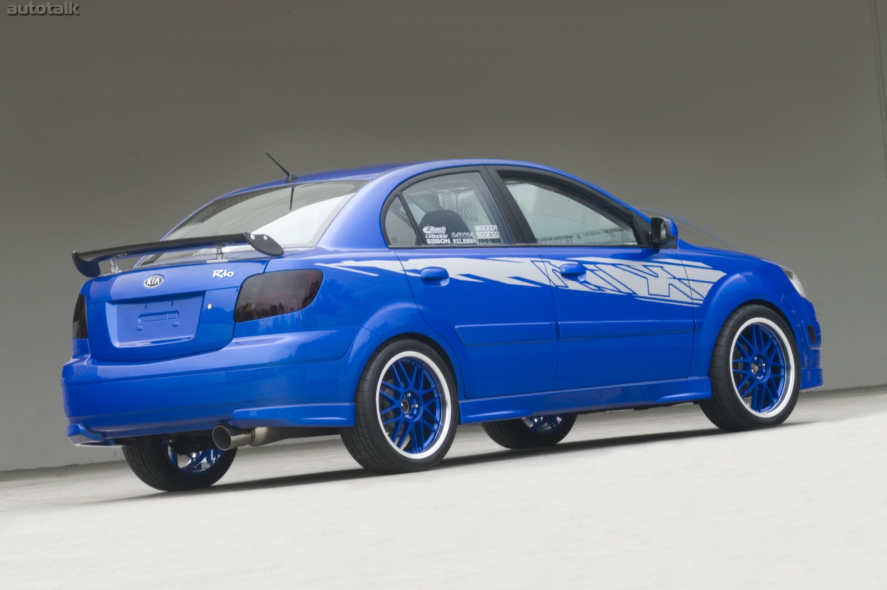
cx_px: 444
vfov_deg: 6.8
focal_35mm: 202
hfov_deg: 10.2
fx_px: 4986
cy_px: 295
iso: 200
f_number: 22
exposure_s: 1/6
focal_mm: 135
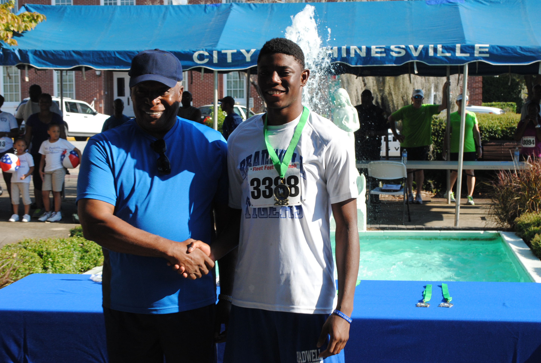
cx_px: 270
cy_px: 182
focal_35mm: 63
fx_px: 949
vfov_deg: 21.7
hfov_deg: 31.8
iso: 400
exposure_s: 1/400
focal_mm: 42
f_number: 10
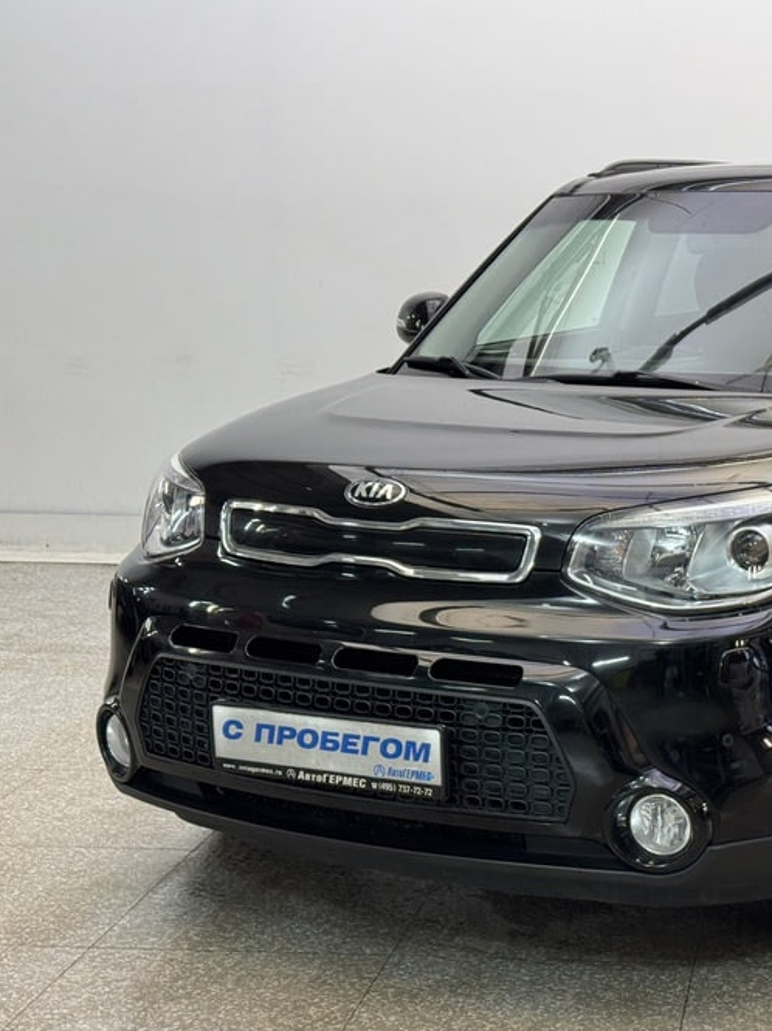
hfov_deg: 22.1
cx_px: 674
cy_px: 519
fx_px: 1935
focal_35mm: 65
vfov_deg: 29.8
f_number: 1.78
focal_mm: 6.76
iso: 64
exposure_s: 1/50
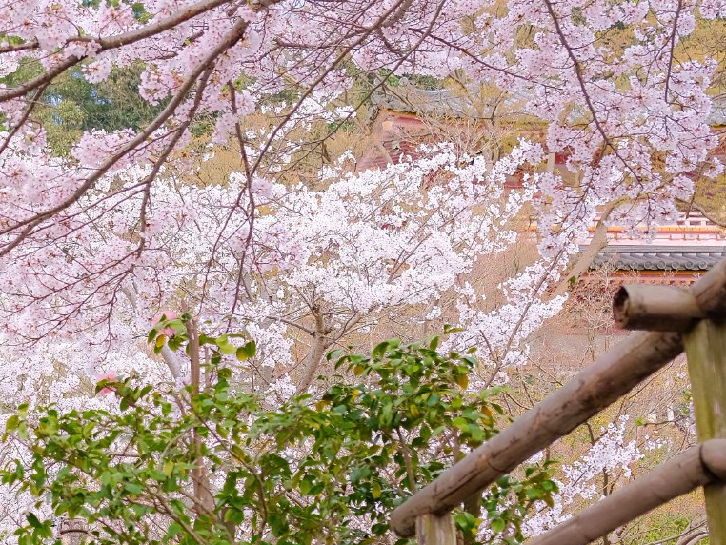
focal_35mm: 129
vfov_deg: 11.5
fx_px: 2706
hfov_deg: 13.9
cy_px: 422
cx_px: -485
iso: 250
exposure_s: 1/200
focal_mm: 45
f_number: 4
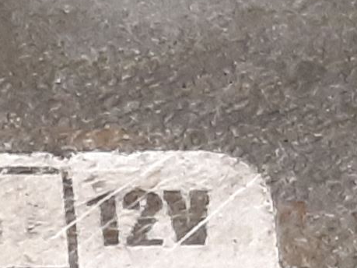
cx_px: -350
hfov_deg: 14.3
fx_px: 1196
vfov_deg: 12.2
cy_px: 388
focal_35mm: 116
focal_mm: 3.93
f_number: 1.7
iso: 320
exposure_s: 1/25
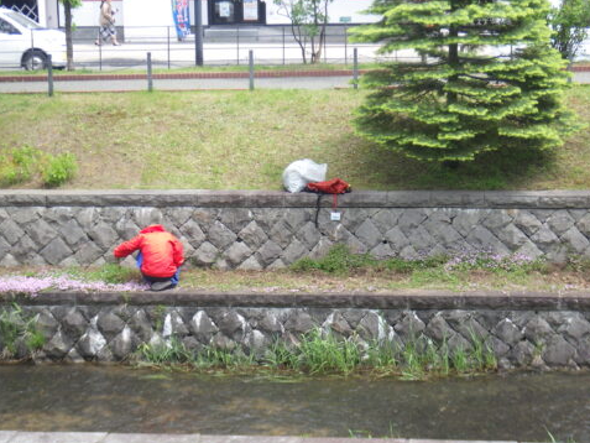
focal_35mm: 74
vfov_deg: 19.9
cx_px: 325
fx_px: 1262
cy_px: 210
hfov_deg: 26.3
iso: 125
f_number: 4.6
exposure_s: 1/200
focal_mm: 11.1
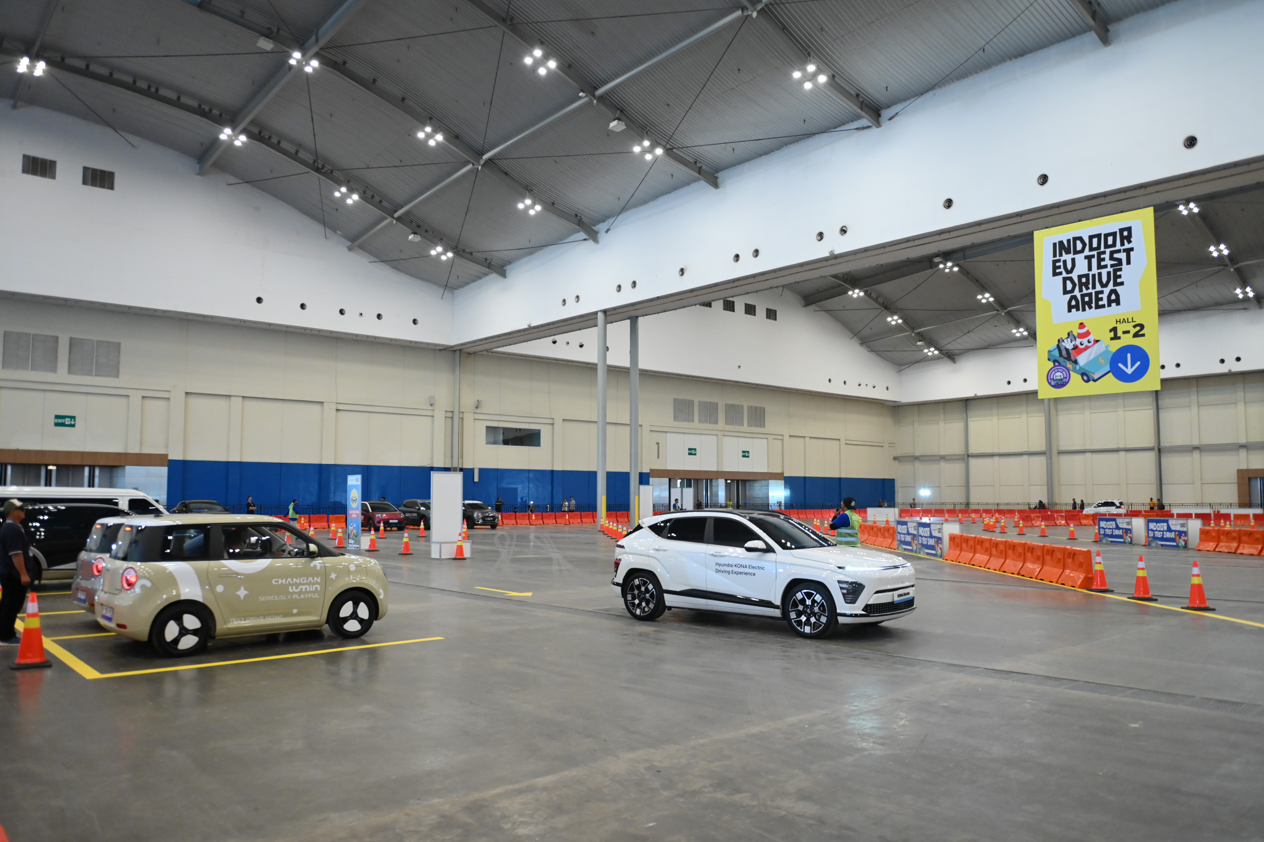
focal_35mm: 27
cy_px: 421
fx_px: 948
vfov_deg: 47.9
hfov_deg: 67.4
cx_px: 632
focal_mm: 27
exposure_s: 1/500
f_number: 2.8
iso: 3200
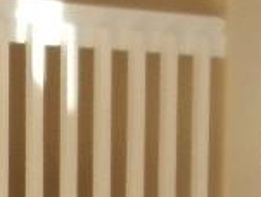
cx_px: -156
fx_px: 1277
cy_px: 391
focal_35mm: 169
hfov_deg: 11.1
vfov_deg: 8.4
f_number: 3.5
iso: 180
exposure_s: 1/250
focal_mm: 4.5
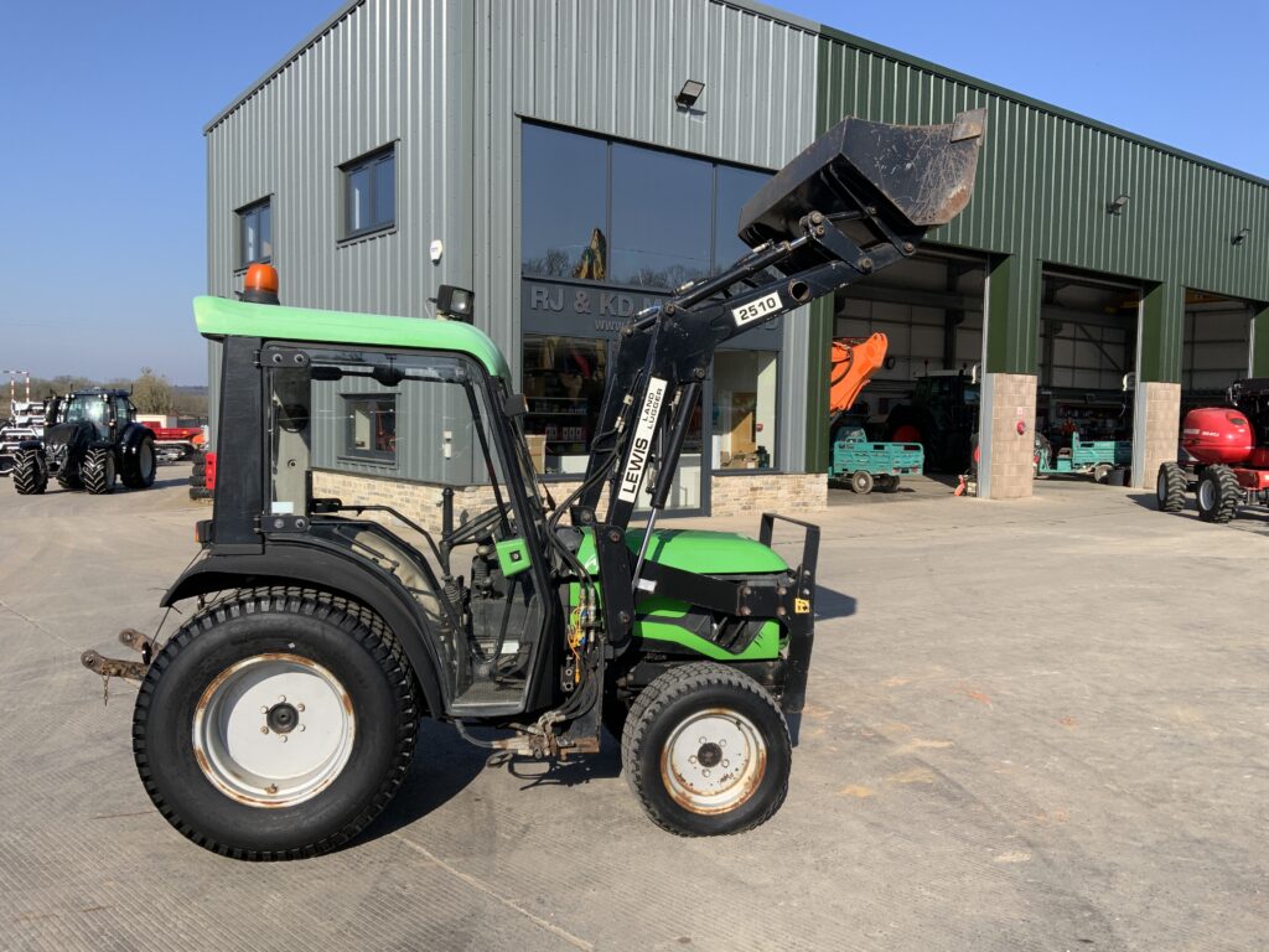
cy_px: 476
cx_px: 634
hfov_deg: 61.7
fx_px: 1063
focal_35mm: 29
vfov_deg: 48.2
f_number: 1.8
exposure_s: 1/1675
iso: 16
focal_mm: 3
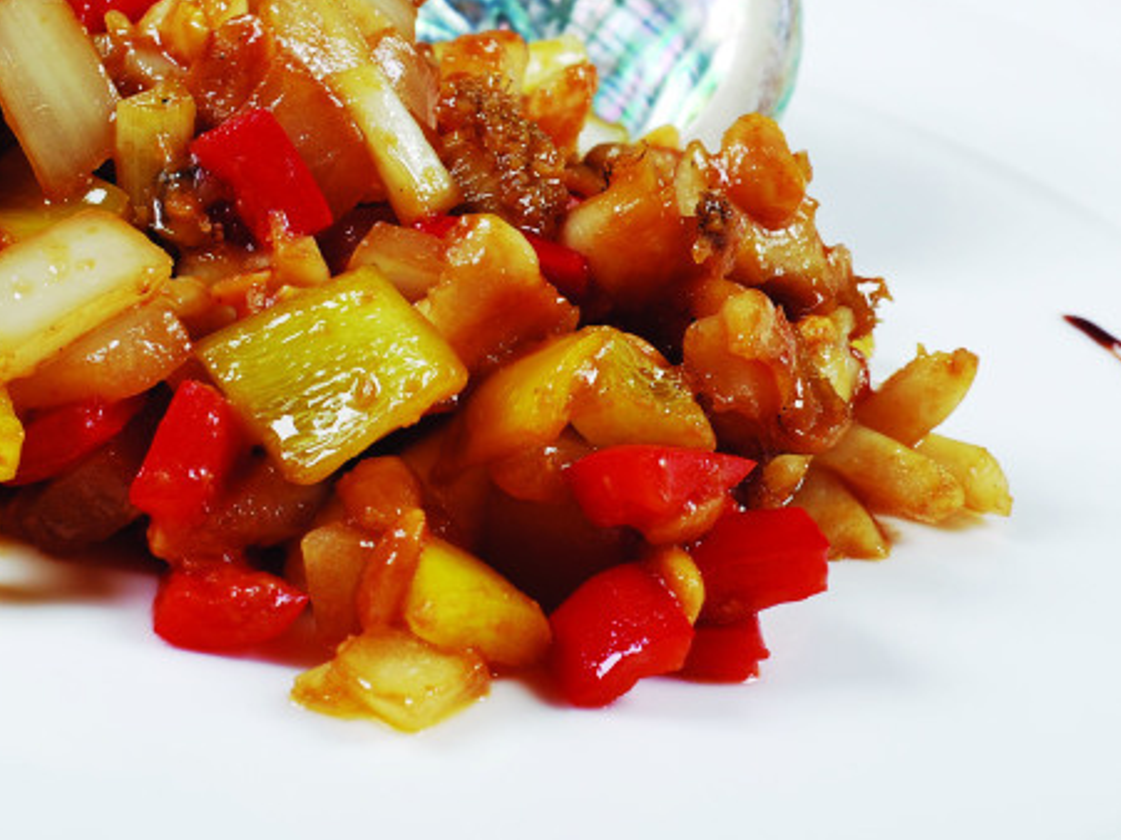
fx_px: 5310
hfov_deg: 12.0
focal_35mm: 164
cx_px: 480
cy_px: 242
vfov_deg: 9.0
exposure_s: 1/160
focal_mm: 50
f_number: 10
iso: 100
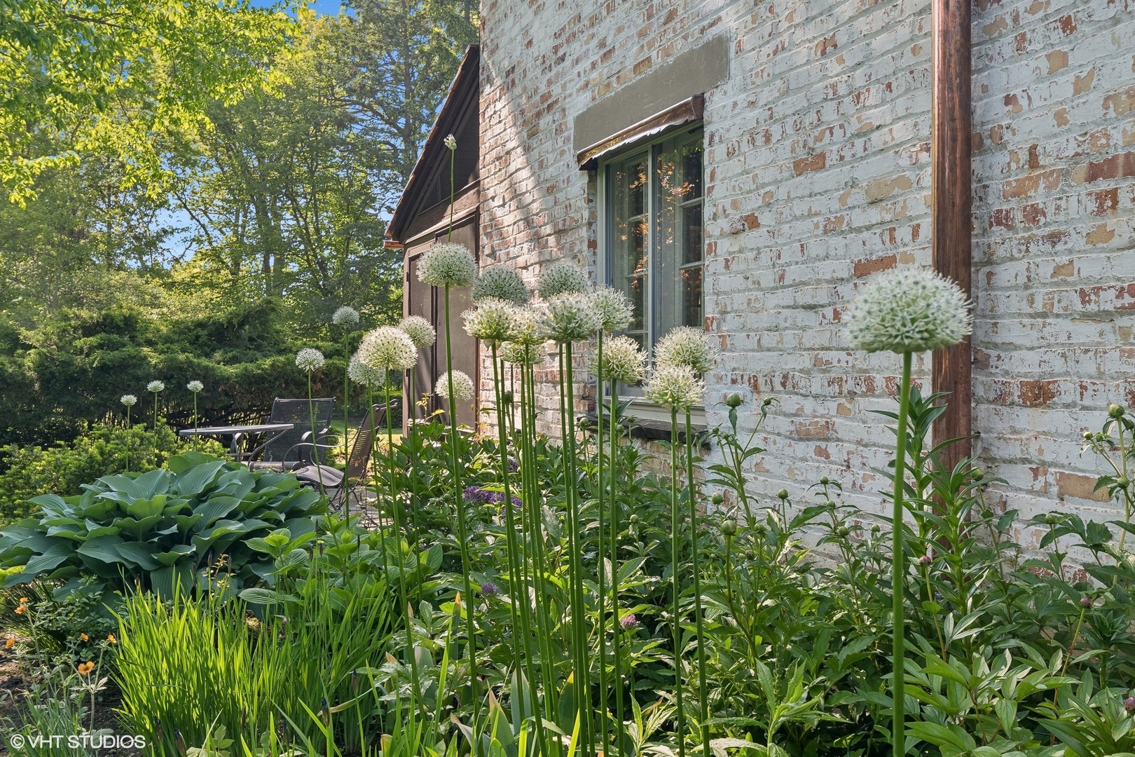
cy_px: 378
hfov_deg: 57.2
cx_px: 568
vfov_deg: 40.0
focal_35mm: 33
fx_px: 1040
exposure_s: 1/50
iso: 200
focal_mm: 22
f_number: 10
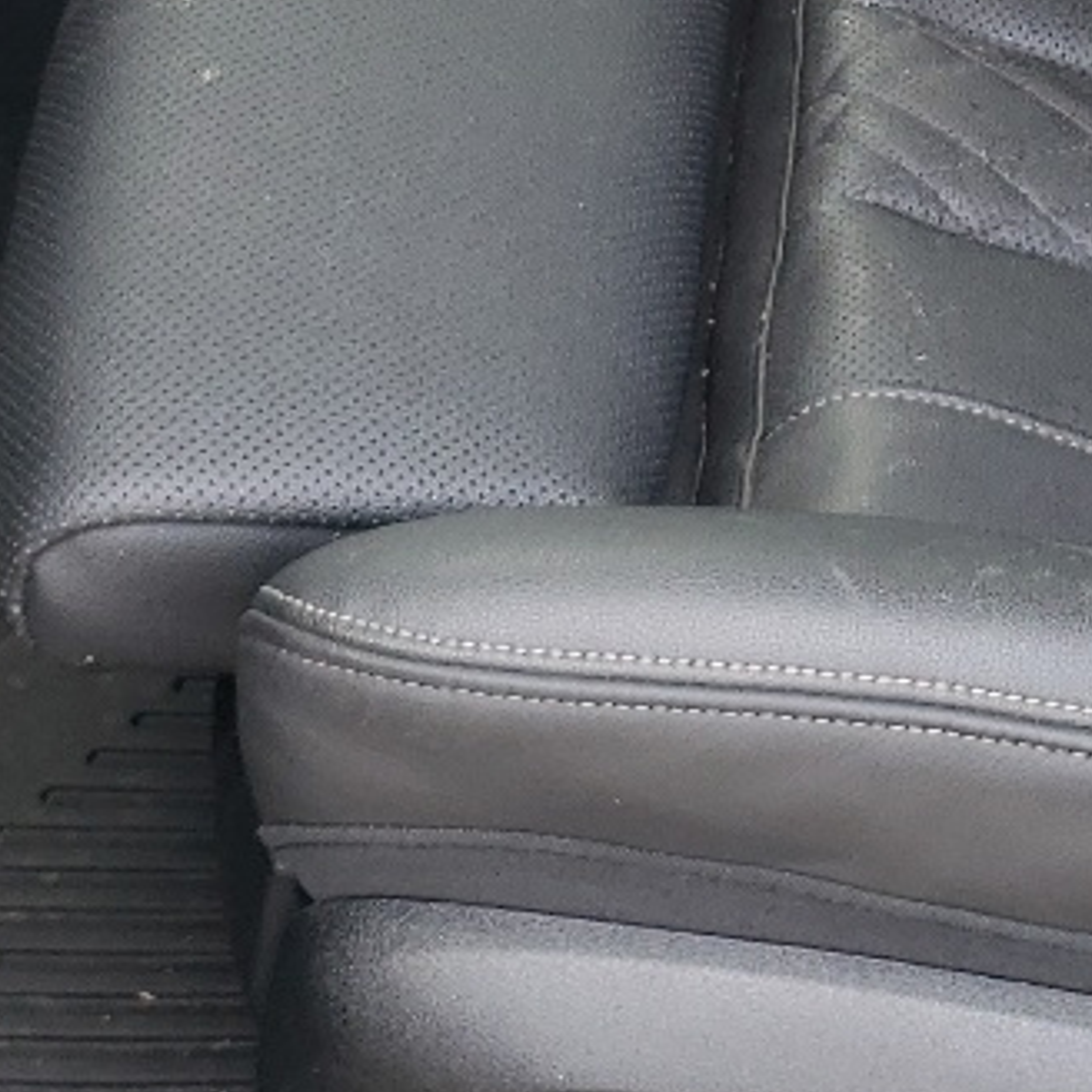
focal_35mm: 112
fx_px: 3997
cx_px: 969
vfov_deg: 14.5
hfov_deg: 15.4
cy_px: -543
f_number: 1.5
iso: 50
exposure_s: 1/120
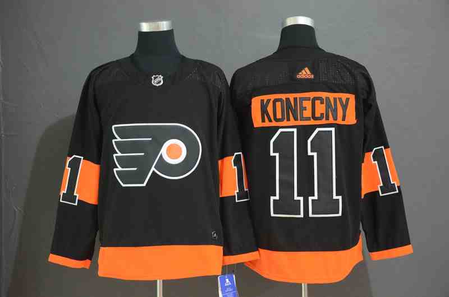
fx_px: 747
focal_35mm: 60
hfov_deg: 33.5
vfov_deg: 22.5
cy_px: 148
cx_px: 224
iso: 4000
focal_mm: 40
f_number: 4.5
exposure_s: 1/20
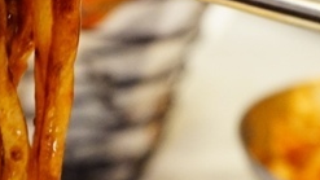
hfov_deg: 13.0
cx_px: 4
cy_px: 69
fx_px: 1383
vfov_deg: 7.4
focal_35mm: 163
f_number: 4.5
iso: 4000
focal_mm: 48
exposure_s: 1/60
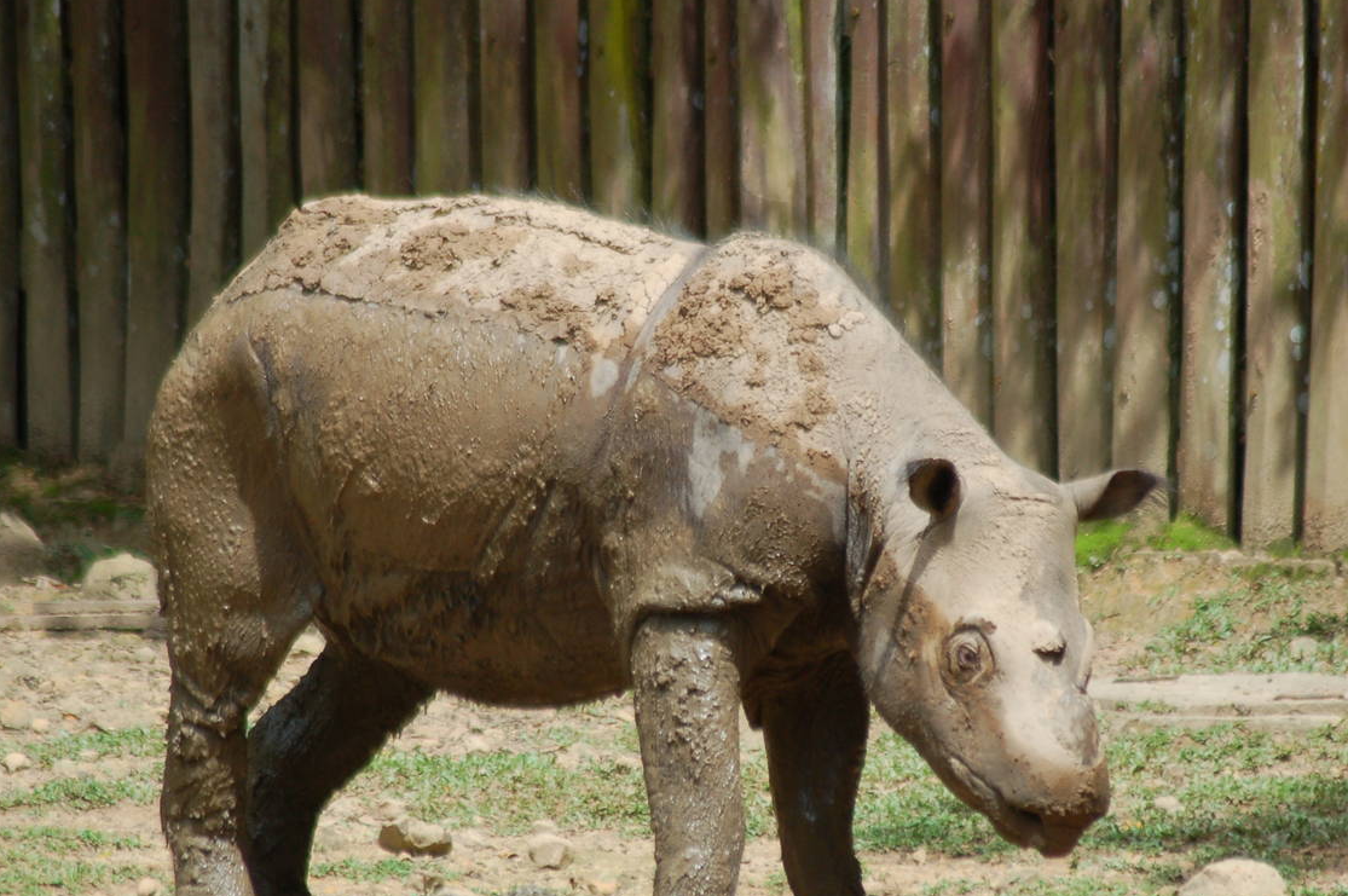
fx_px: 24164
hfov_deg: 3.2
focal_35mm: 646
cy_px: 541
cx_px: 750
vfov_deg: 2.1
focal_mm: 300
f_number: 5.6
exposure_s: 1/1000
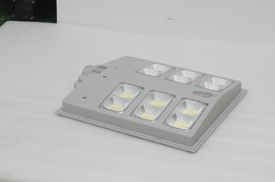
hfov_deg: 26.0
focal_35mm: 78
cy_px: 91
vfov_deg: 17.5
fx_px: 595
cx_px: 140
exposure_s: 1/100
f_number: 8
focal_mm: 50
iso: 1000
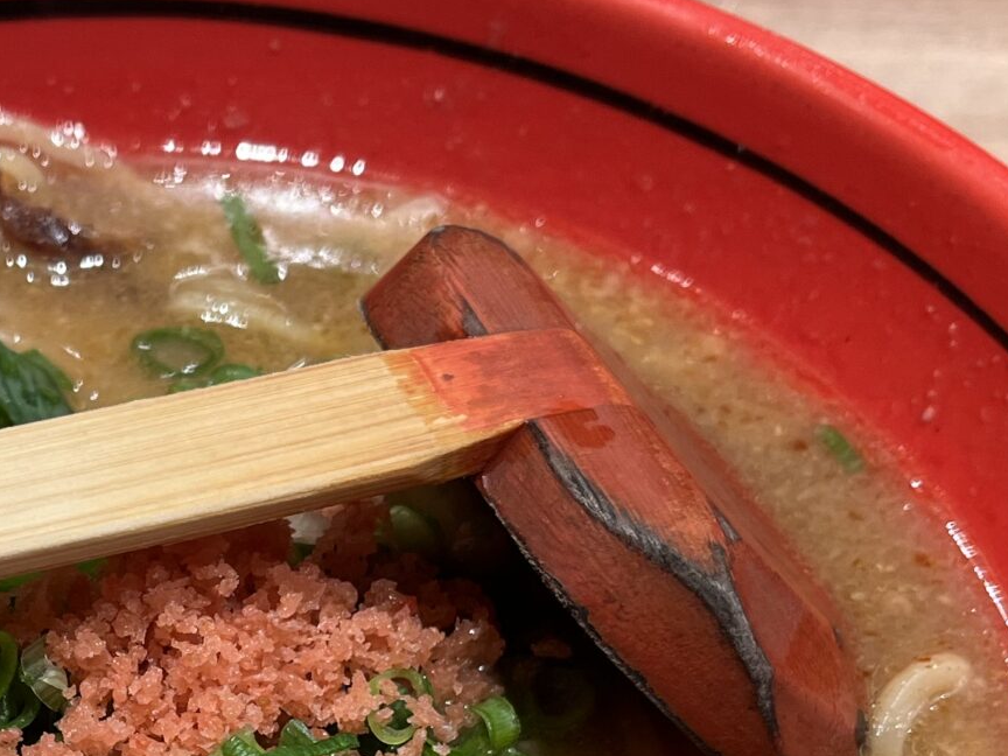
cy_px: 816
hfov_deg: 24.6
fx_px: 2242
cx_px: 90
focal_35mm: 77
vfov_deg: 18.5
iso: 80
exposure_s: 1/100
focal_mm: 5.1
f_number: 1.6
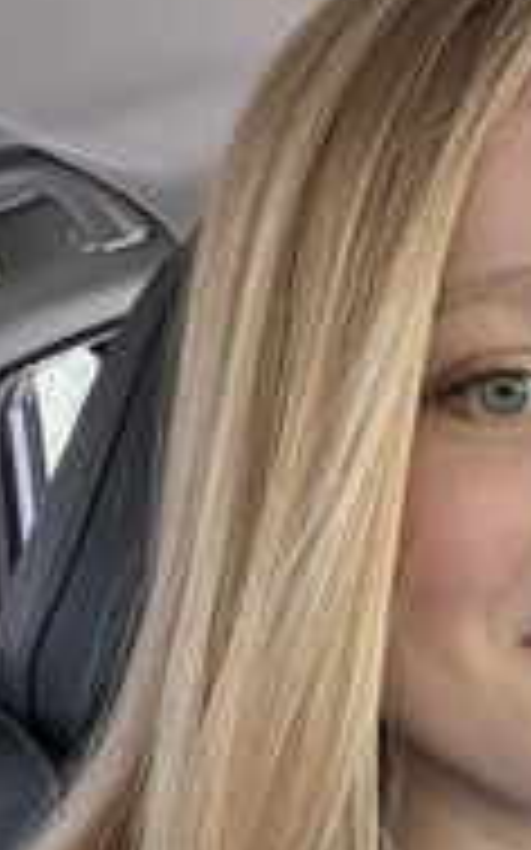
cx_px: 574
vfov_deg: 23.8
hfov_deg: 15.2
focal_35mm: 84
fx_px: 1946
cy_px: 801
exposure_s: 1/68
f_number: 2.2
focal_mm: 2.71
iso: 100
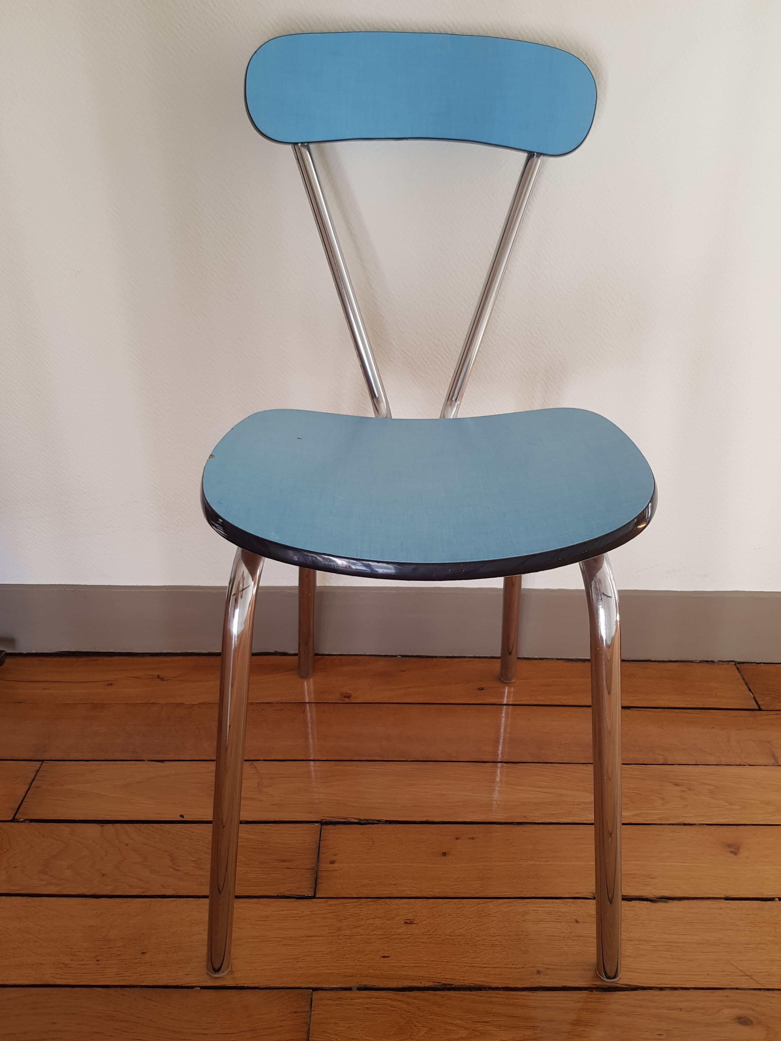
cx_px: 390
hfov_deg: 53.1
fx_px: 782
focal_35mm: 26
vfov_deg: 67.3
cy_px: 520
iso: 50
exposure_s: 1/50
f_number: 1.7
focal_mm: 4.2
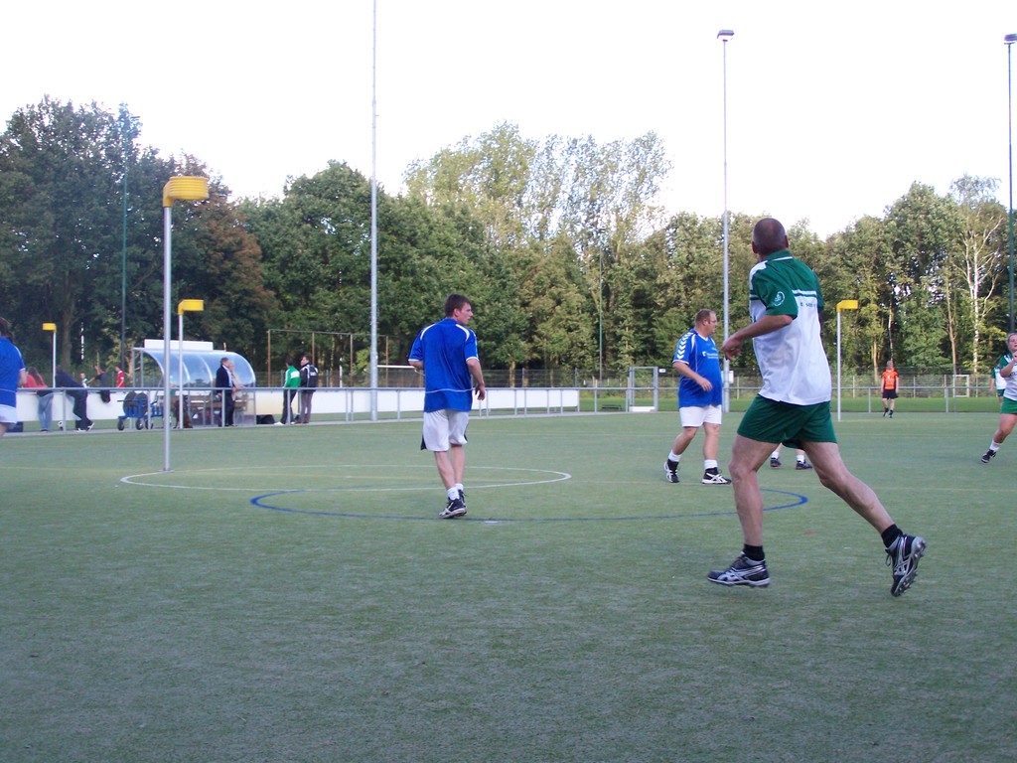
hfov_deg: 32.7
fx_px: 1733
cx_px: 508
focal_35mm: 59
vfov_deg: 24.8
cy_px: 382
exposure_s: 1/400
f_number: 3.1
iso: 160
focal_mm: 9.8
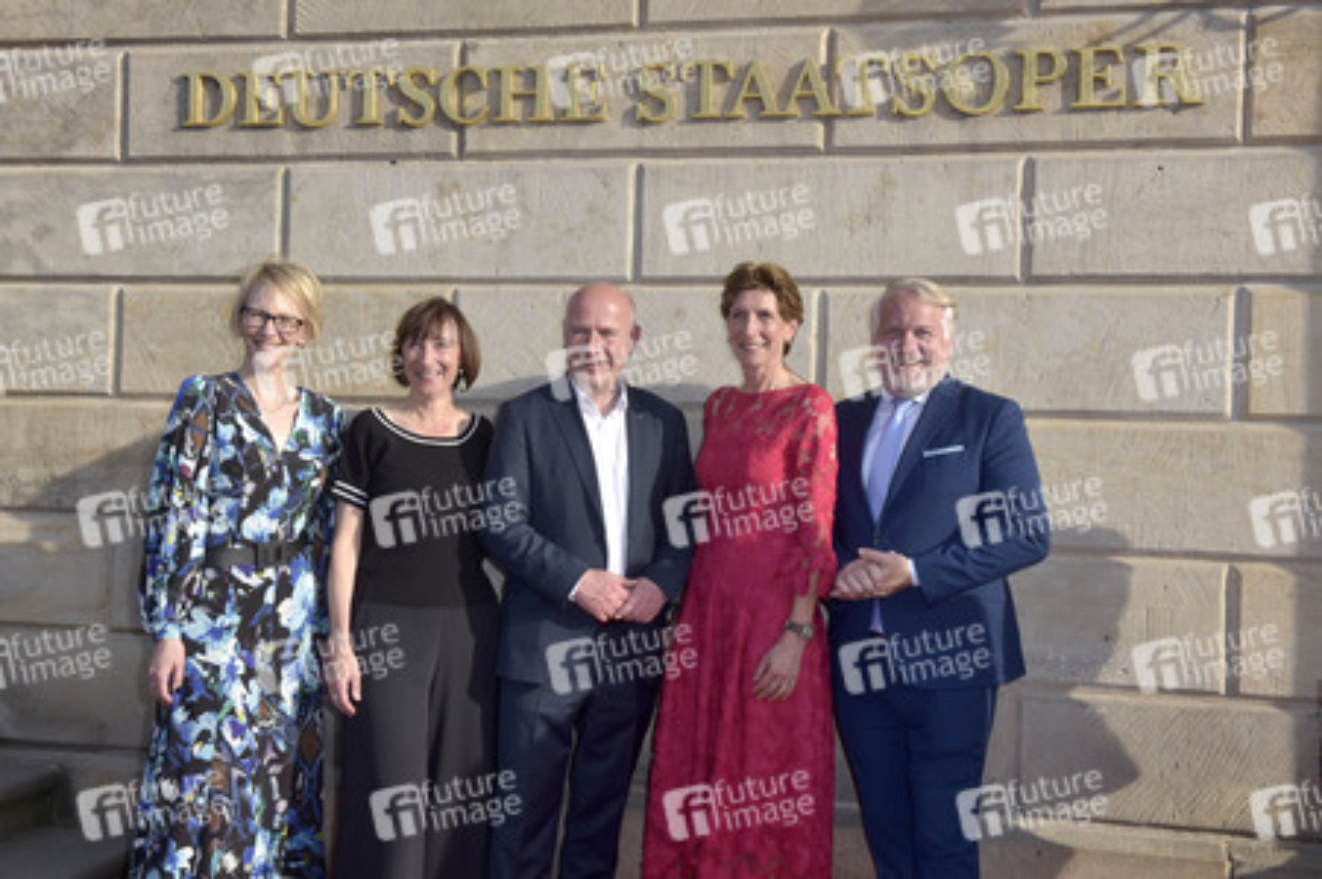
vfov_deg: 31.8
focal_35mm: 42
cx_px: 661
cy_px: 440
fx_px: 1541
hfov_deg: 46.4
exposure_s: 1/250
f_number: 9
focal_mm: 42
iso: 160
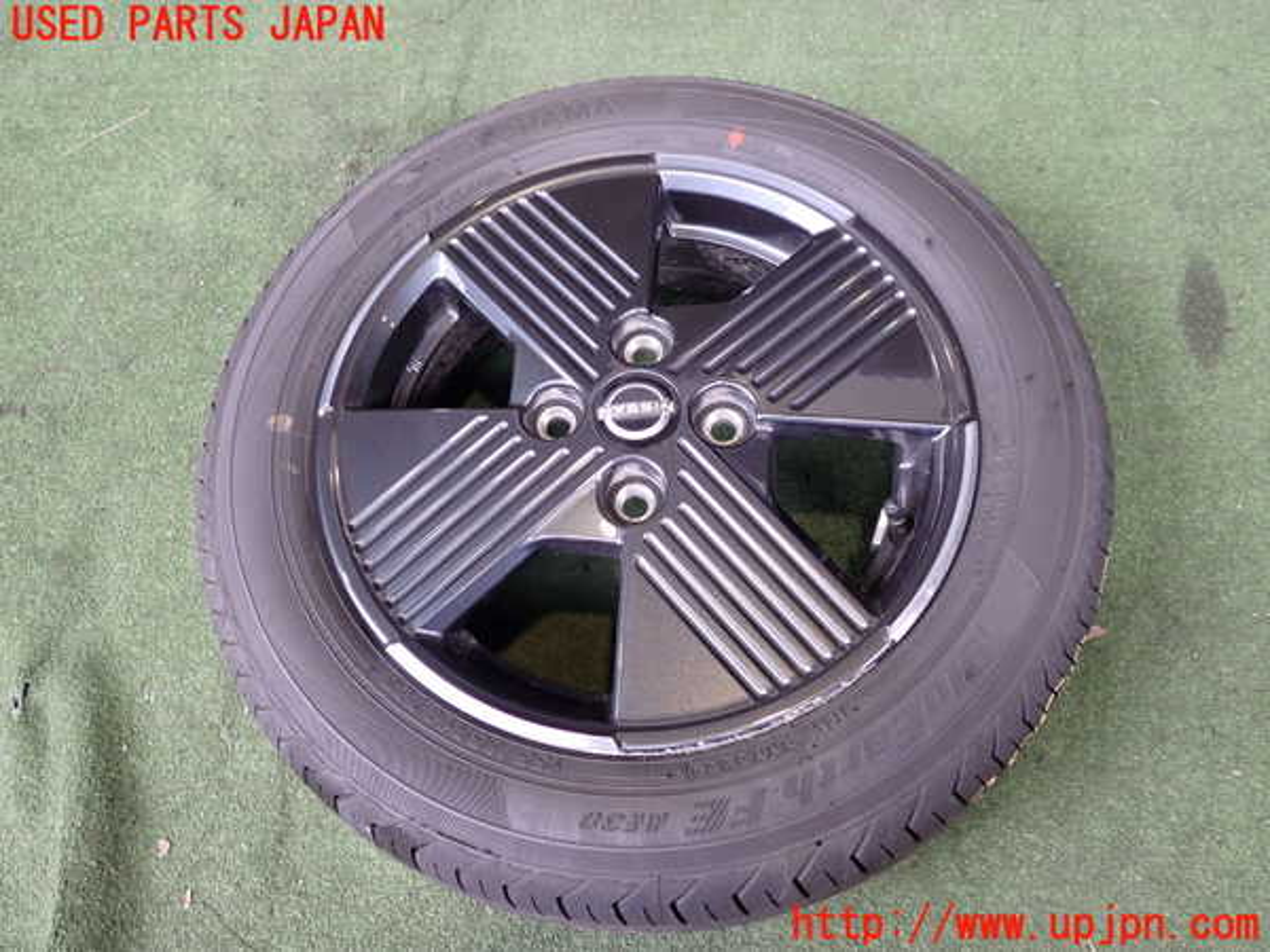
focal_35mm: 30
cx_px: 635
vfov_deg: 46.8
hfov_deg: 60.0
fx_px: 1101
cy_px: 476
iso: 200
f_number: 2.3
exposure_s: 1/30
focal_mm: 5.4
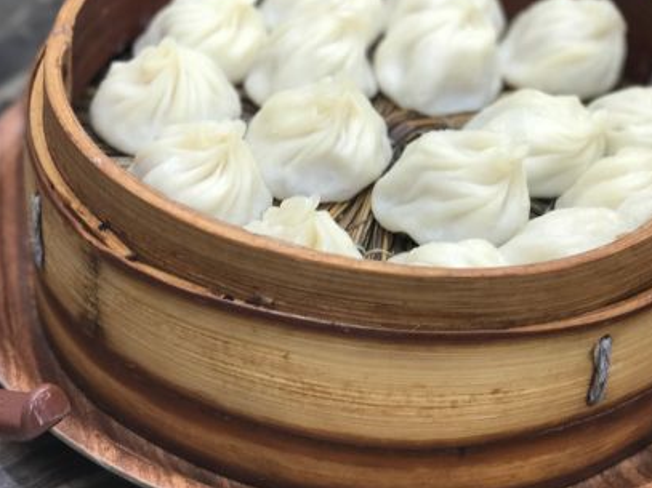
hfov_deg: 19.9
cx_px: 199
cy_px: 246
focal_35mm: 98
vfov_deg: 15.1
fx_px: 1845
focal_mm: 6.6
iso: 40
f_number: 2.8
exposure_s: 1/50
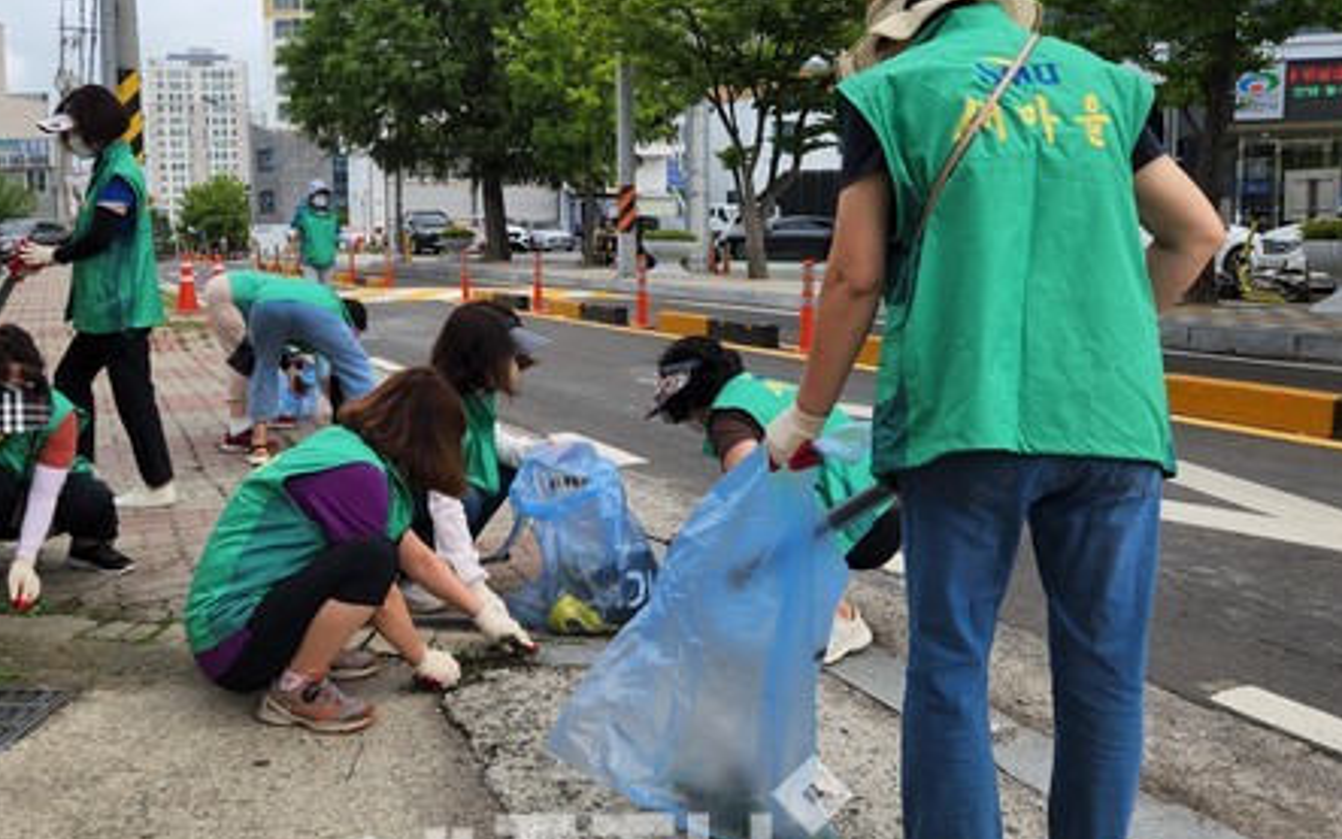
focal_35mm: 33
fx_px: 1207
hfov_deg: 57.7
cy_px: 330
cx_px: 545
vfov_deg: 38.2
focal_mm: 5.4
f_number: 1.8
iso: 20
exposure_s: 1/395
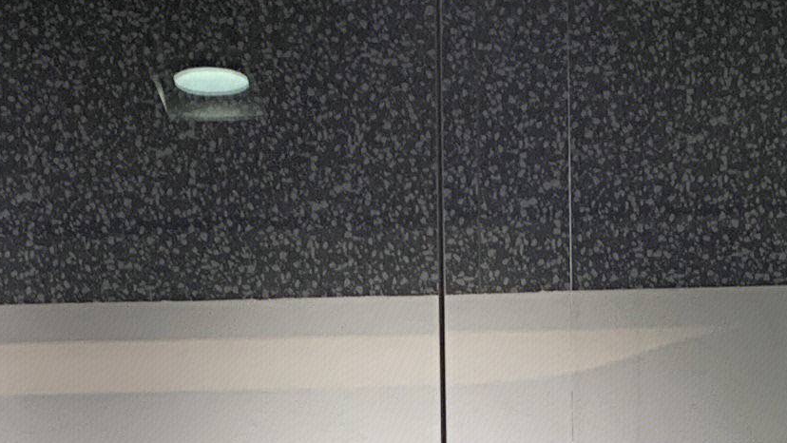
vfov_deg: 7.8
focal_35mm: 138
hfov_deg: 15.5
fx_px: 2880
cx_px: 474
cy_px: 1244
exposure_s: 1/120
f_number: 1.8
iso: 80
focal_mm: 4.25
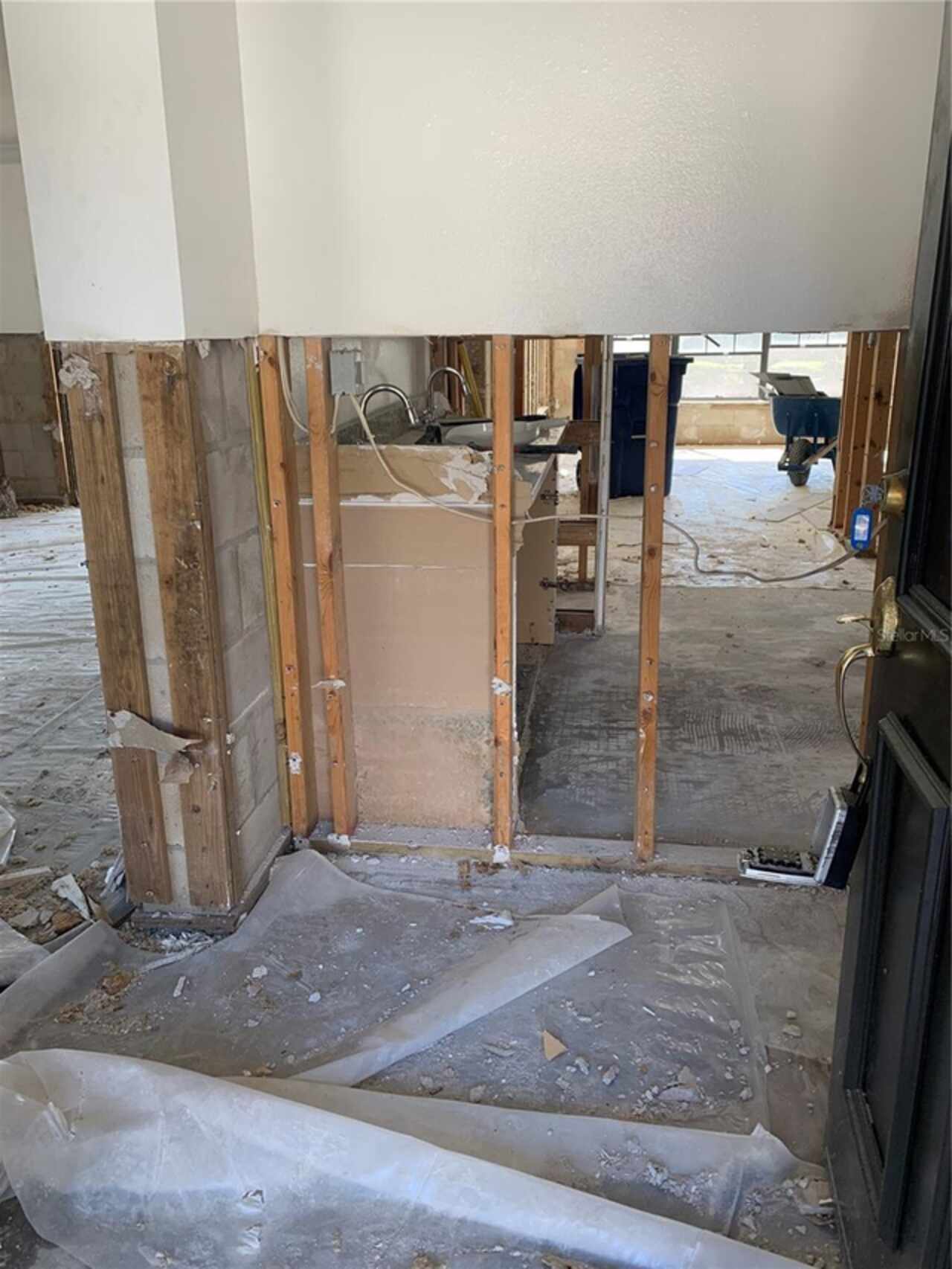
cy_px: 634
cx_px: 476
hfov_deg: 53.1
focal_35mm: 26
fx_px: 953
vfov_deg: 67.3
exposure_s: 1/121
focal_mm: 4.25
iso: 50
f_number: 1.8
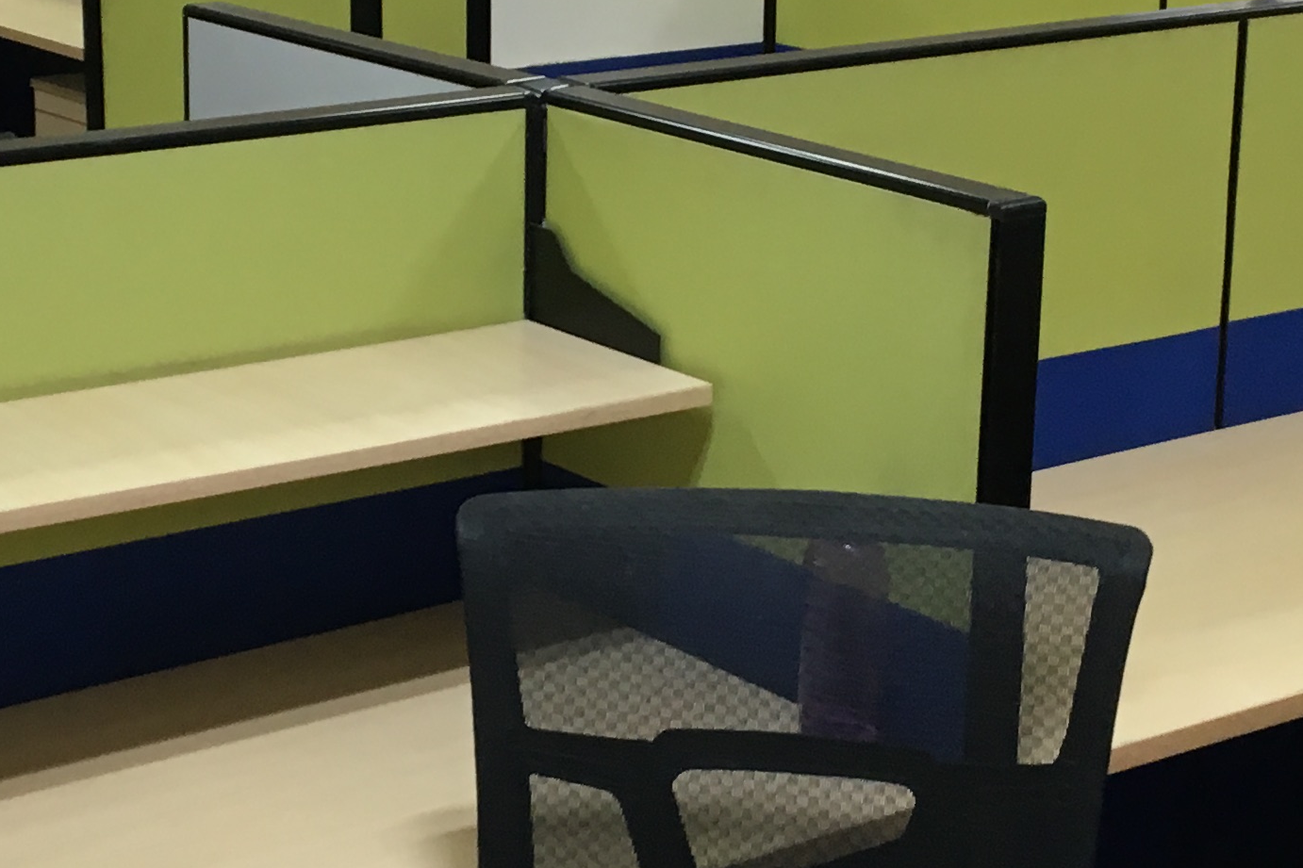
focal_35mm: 88
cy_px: 296
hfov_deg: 23.1
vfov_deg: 15.5
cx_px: 583
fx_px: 3185
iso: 80
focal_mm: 4.15
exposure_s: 1/33
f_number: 2.2
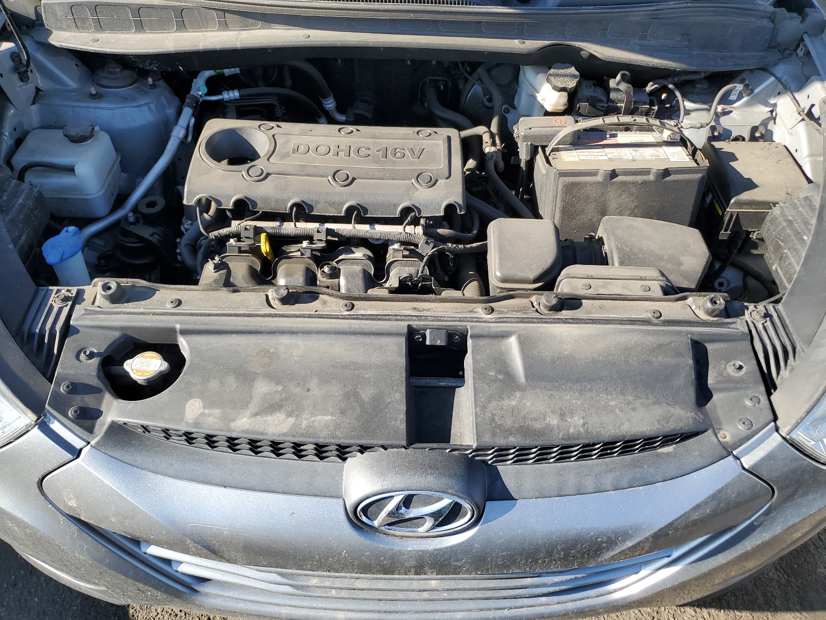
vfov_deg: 53.1
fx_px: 620
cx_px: 413
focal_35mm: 26
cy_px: 310
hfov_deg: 67.3
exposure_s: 1/833
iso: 50
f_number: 1.5
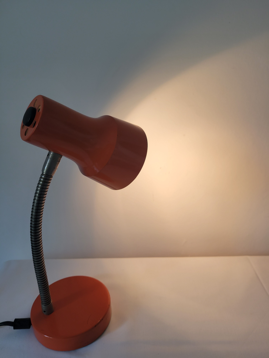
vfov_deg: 67.3
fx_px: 269
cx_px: 134
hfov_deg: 53.1
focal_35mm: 26
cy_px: 179
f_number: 1.8
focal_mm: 5.4
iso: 40
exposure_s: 1/149
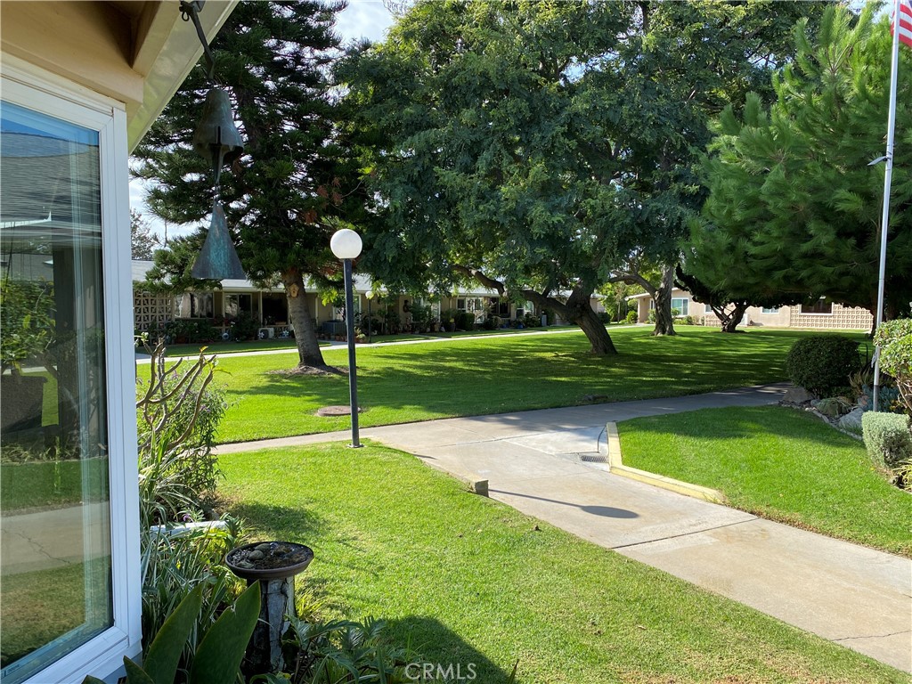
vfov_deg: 53.1
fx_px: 685
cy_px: 342
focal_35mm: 26
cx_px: 456
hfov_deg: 67.3
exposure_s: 1/1135
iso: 32
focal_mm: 4.25
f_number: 1.8
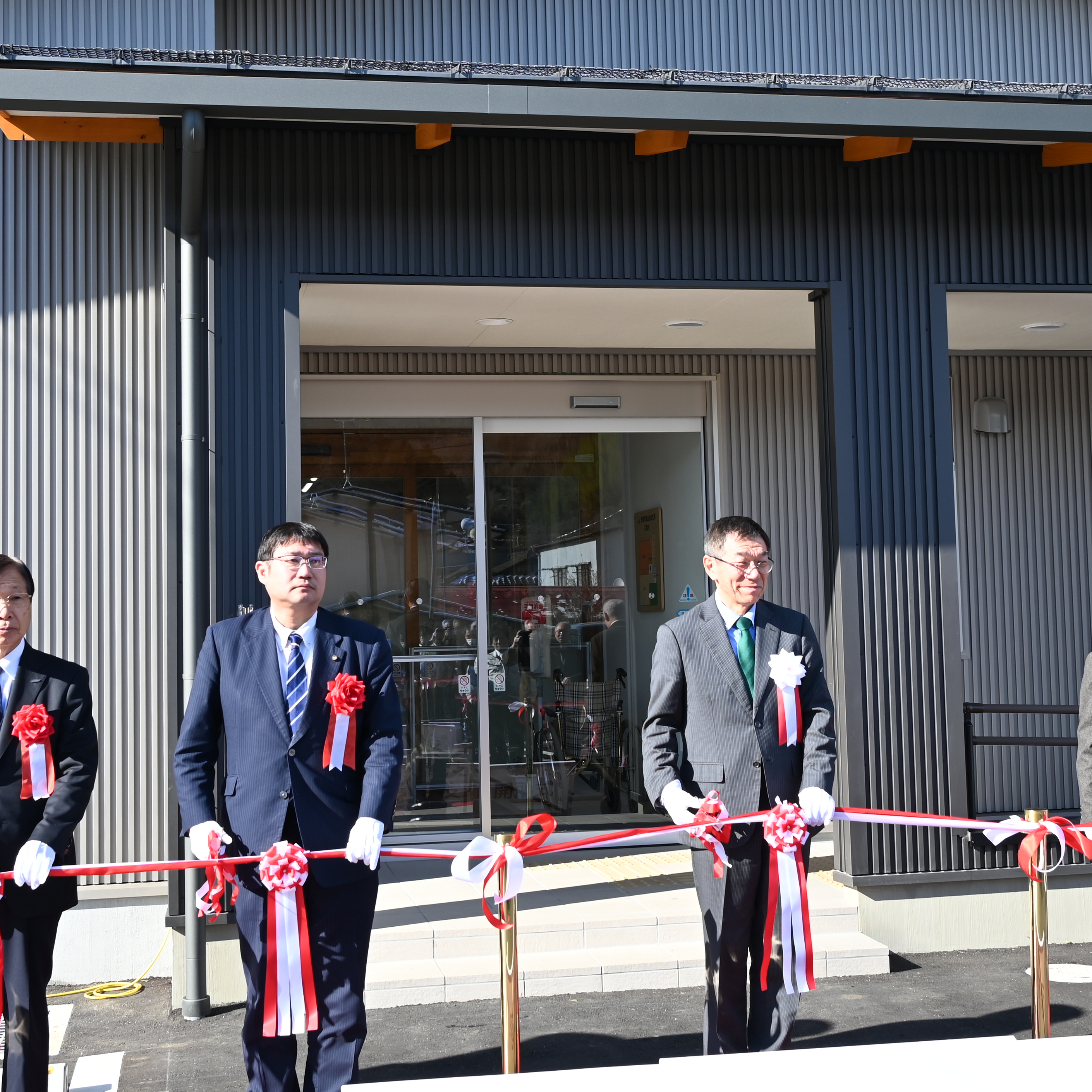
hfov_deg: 33.4
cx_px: 573
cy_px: 472
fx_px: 1820
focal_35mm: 51
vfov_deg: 33.3
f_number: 5.6
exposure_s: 1/250
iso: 140
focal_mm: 28
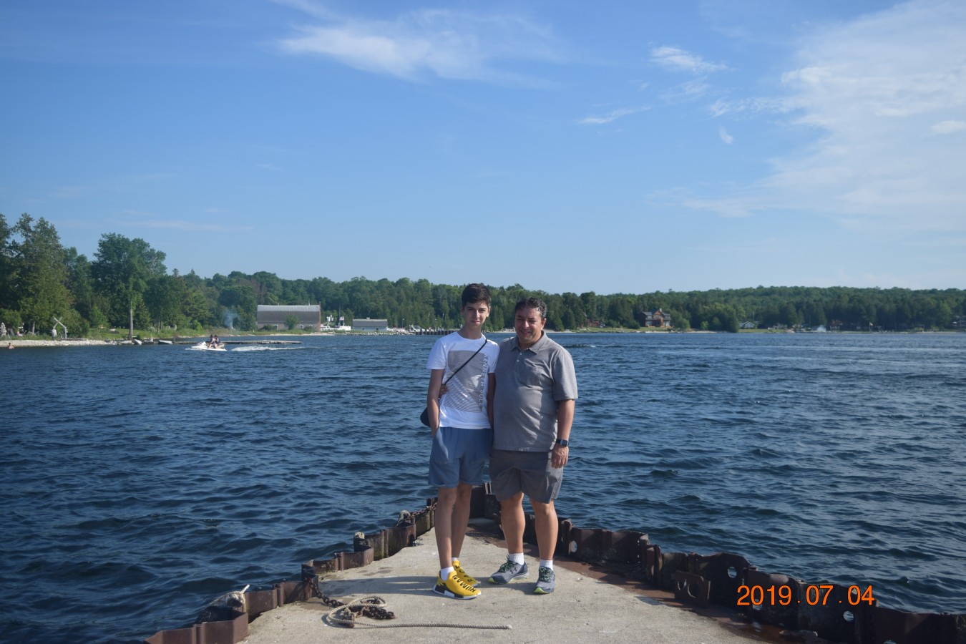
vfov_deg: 36.9
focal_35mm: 36
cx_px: 483
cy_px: 322
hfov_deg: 53.1
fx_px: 966
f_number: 4
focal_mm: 24
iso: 200
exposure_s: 1/2000
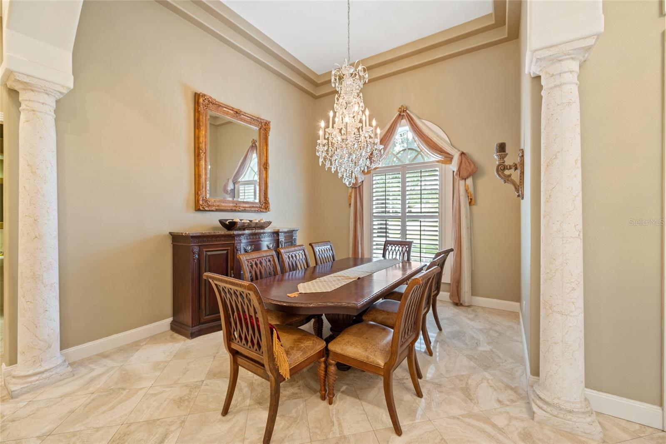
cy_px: 222
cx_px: 333
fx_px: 259
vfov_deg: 81.2
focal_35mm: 14
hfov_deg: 104.2
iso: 250
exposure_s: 1/3
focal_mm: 14
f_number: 6.3
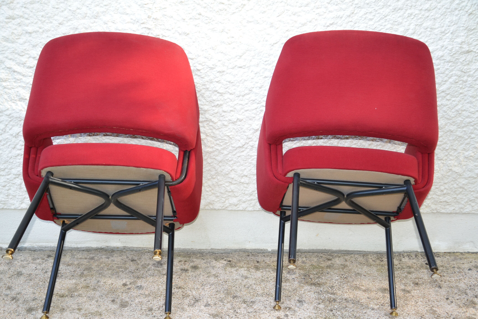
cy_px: 160
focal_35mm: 45
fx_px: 597
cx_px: 239
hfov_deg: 43.6
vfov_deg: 29.9
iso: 200
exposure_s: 1/60
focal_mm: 30
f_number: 5
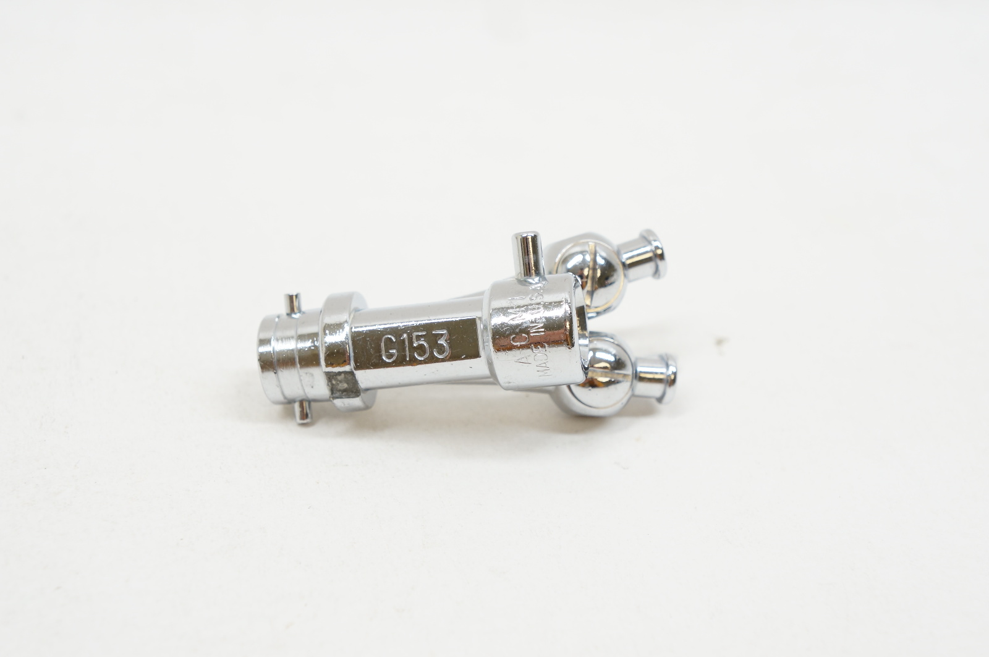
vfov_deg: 18.9
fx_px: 1976
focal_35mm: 72
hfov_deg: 28.1
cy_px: 328
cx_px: 494
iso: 400
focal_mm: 48
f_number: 7.1
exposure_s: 1/40
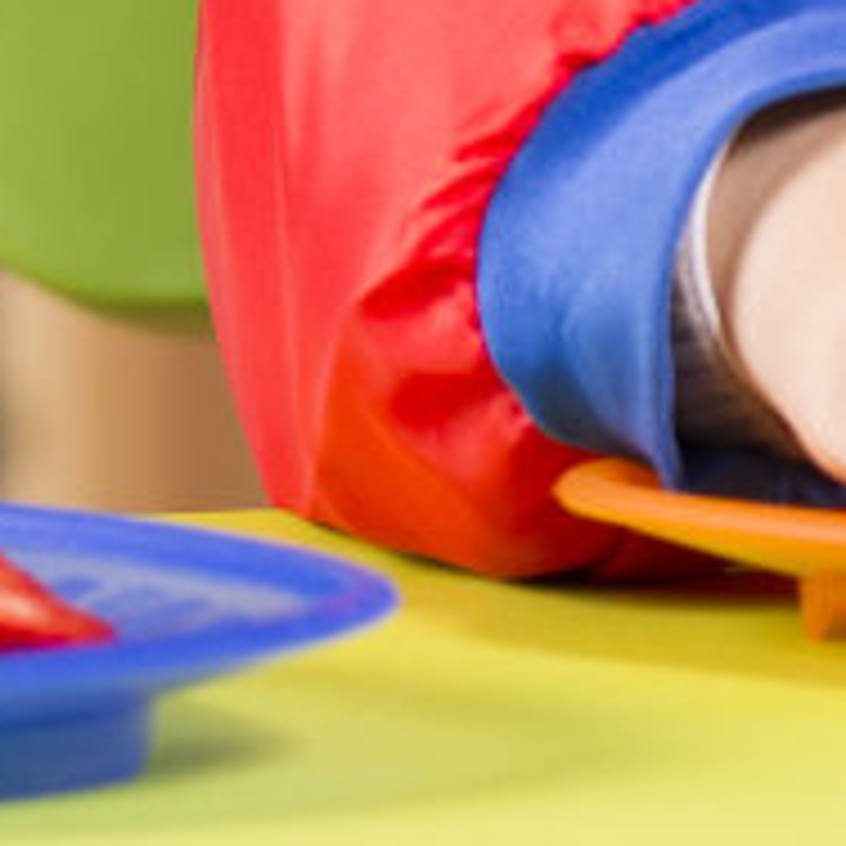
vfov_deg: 2.0
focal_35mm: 869
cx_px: -140
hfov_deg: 2.0
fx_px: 24028
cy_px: -578
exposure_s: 1/160
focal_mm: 80
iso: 200
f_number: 4
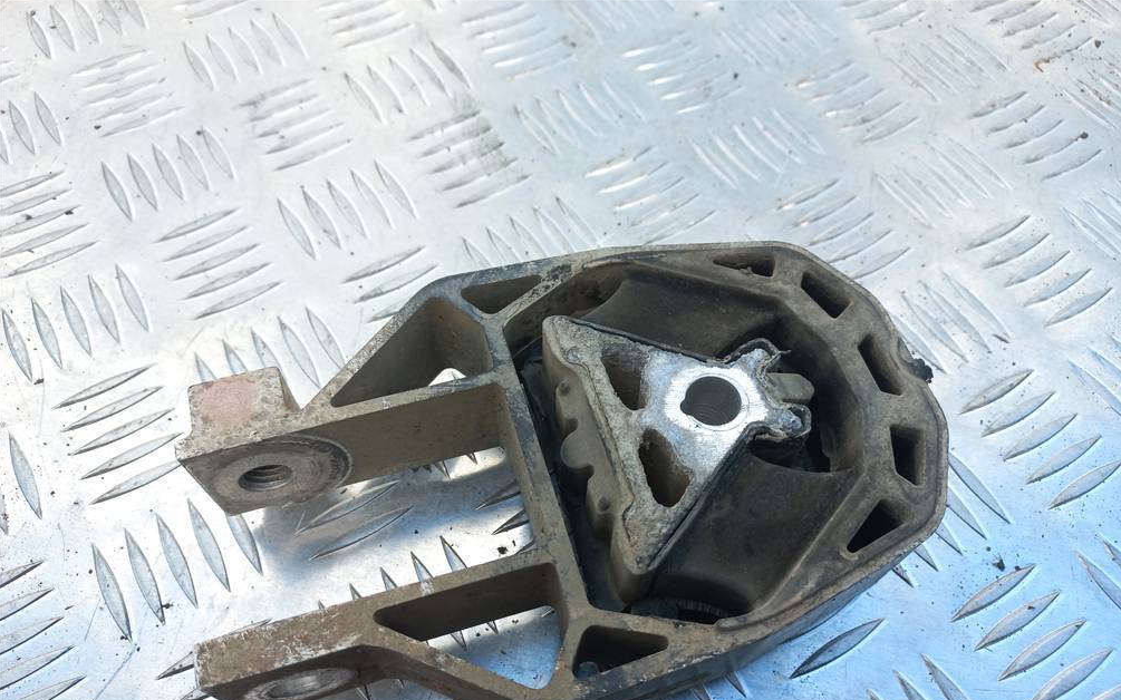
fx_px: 825
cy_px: 421
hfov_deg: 68.4
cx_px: 569
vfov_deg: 45.8
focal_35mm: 27
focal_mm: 4.6
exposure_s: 1/202
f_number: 1.8
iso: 25
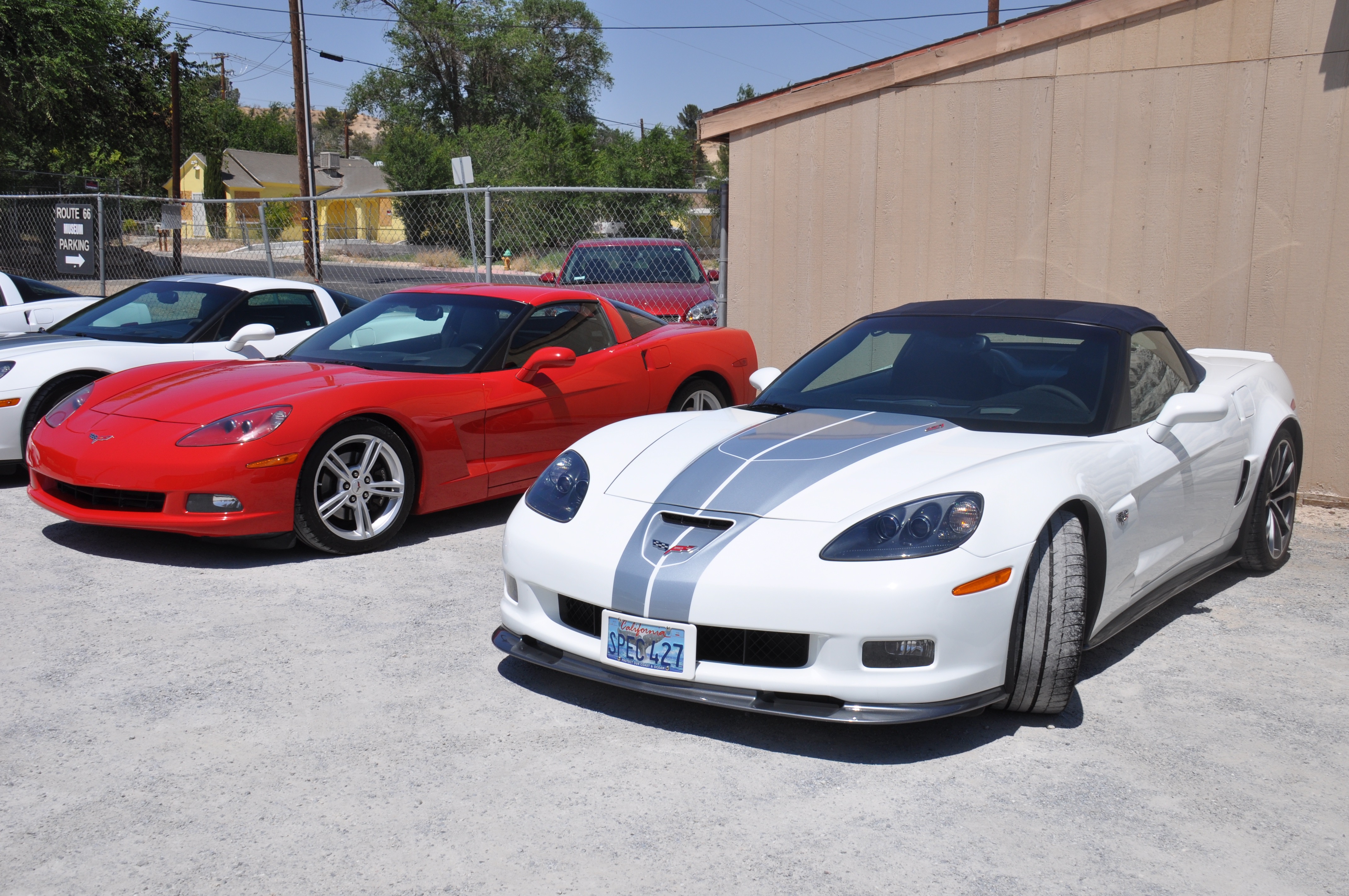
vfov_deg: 34.1
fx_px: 1460
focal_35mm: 39
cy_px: 448
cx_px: 674
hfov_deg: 49.6
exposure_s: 1/500
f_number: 11
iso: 200
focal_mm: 26
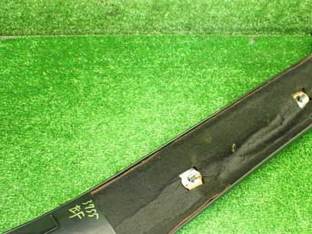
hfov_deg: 42.4
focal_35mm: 44
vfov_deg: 32.6
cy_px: 155
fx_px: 397
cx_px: 205
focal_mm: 5.4
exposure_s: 1/50
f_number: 2.3
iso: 800
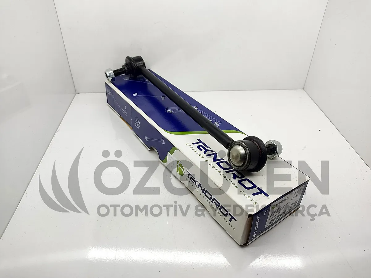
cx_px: 186
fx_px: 279
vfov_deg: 53.1
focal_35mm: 26
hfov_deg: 67.3
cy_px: 139
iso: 100
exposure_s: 1/134
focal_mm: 4.74
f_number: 1.79
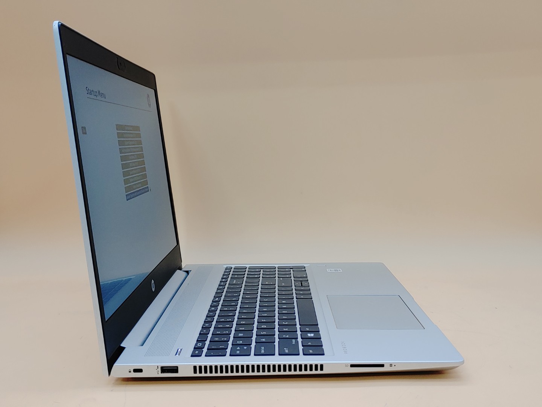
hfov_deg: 47.9
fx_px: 611
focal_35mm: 39
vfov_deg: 36.8
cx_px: 271
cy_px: 204
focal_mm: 4.36
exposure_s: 1/72
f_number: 1.8
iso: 50
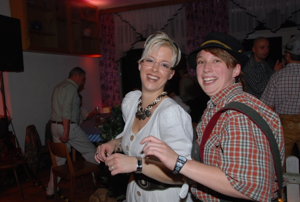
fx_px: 276
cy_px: 101
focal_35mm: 33
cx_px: 150
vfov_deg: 40.2
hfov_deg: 57.1
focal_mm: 22
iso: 400
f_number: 5.6
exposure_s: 1/60
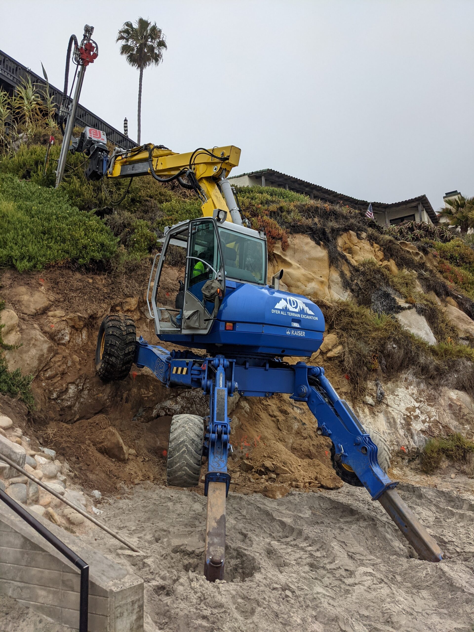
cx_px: 237
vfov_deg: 65.3
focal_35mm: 27
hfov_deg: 51.4
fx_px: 493
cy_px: 316
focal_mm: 4.38
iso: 91
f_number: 1.73
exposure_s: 1/3906
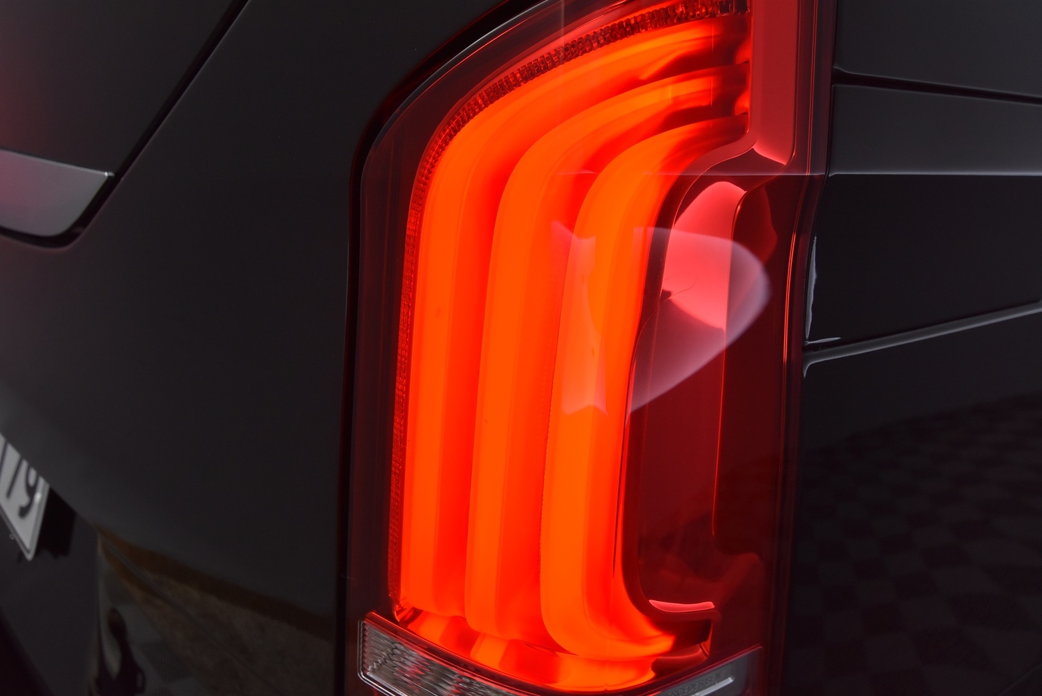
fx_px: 869
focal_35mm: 30
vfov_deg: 43.7
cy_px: 348
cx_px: 521
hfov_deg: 61.9
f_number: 5.6
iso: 800
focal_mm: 20
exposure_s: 1/80
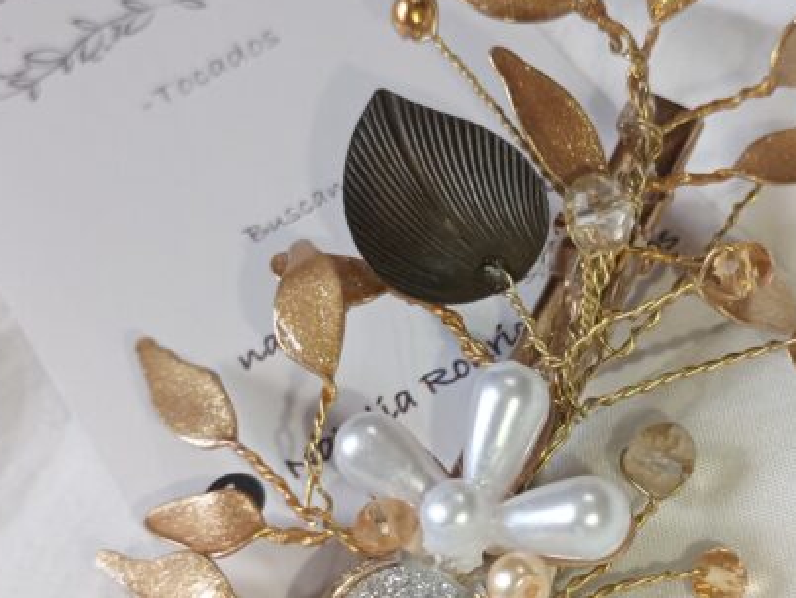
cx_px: 532
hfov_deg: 34.6
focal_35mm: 55
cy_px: 373
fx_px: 1265
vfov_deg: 26.5
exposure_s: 1/100
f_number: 1.8
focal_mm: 4.27
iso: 318
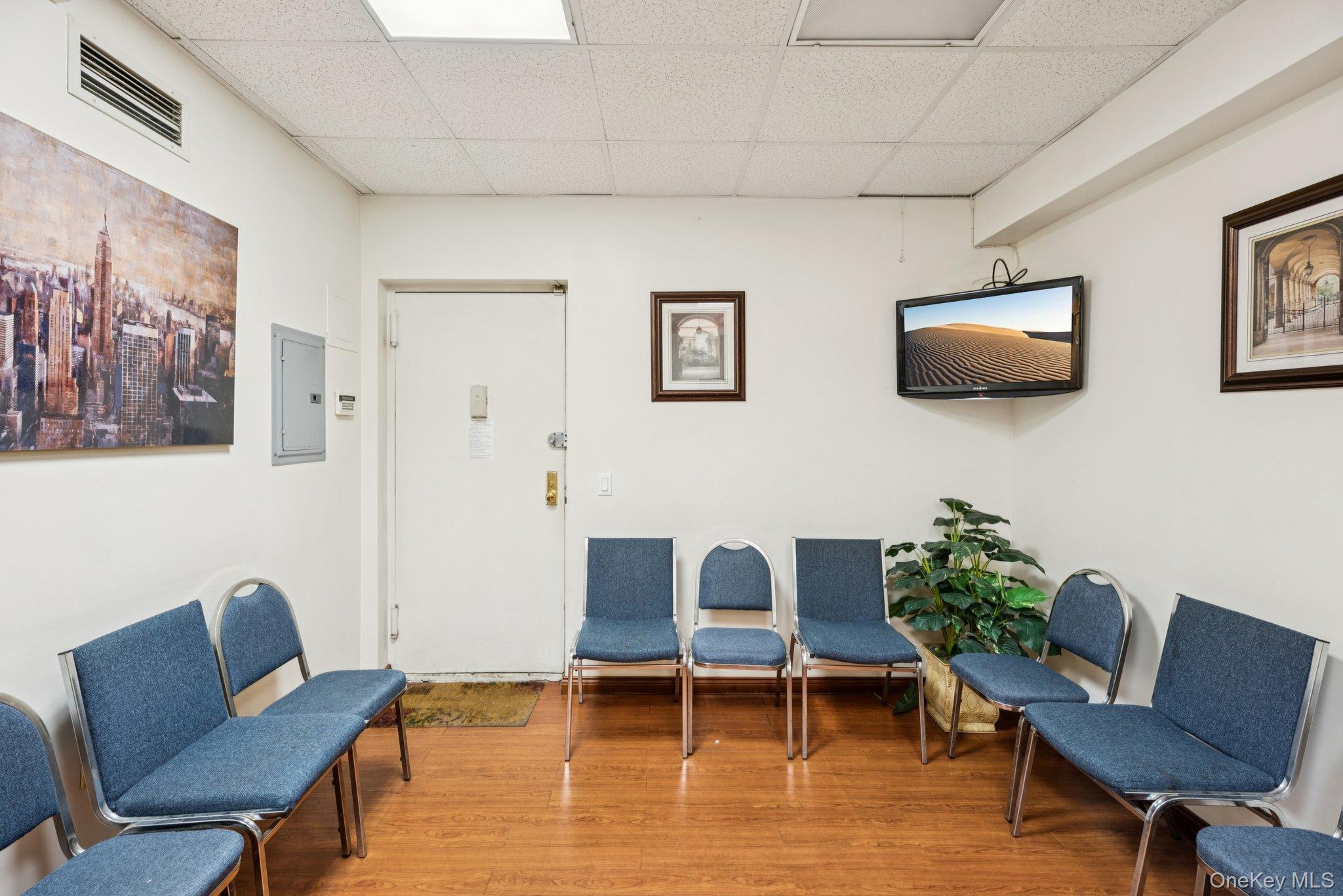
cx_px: 672
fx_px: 597
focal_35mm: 16
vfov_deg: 73.8
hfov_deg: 96.7
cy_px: 448
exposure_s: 1/5
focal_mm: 16
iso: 400
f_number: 6.3
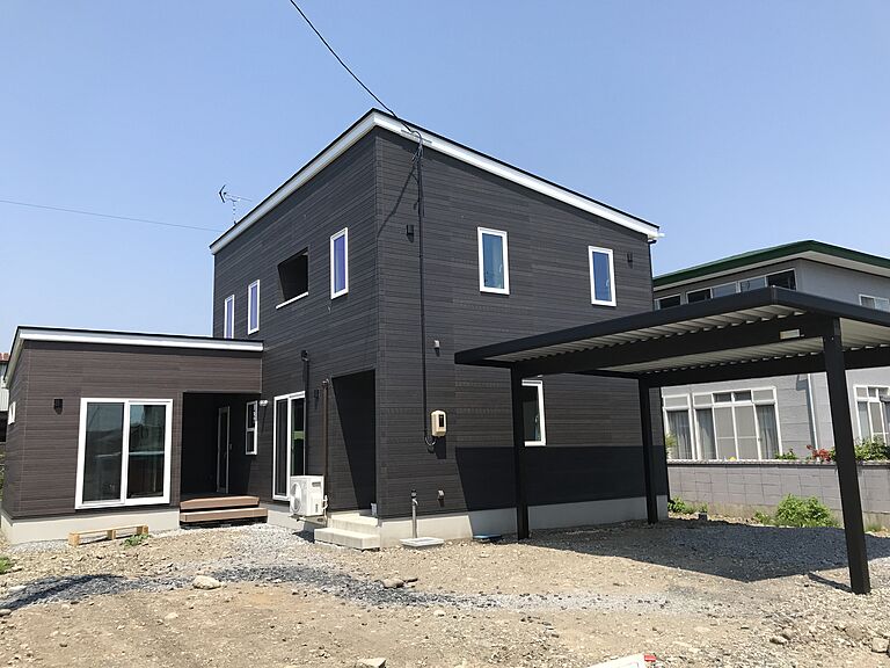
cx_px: 445
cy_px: 334
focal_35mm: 28
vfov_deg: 49.7
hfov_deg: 63.4
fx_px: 720
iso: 20
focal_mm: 3.99
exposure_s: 1/1742
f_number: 1.8
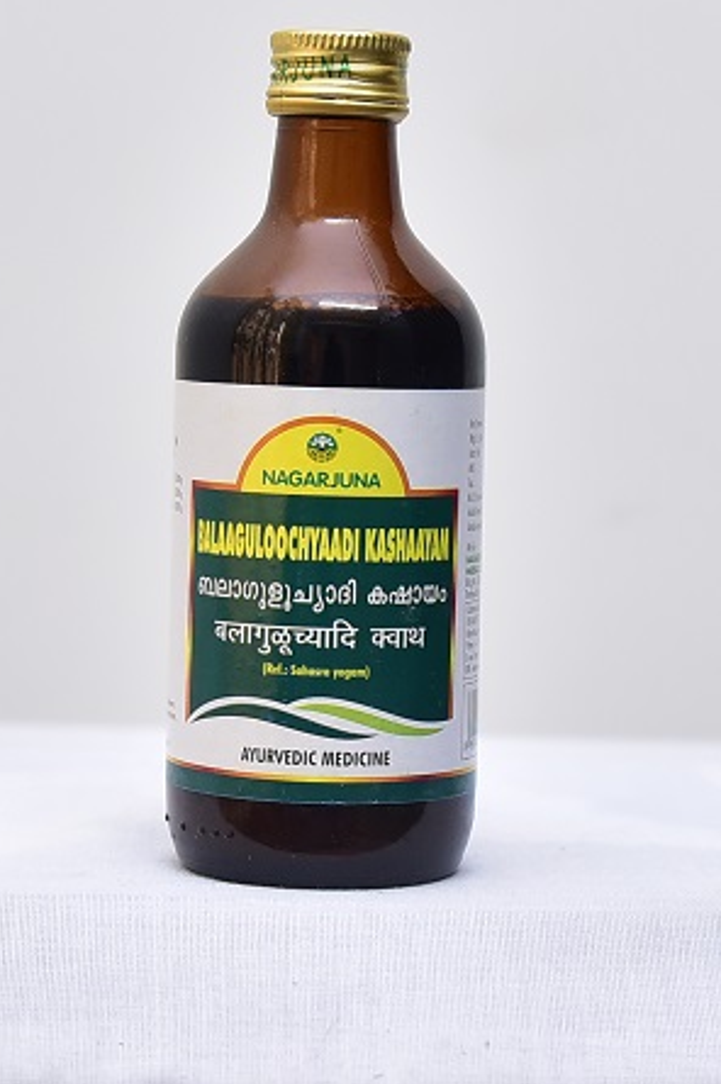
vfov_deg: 38.2
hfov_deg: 26.0
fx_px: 1564
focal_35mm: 52
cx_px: 348
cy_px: 516
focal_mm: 44
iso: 1250
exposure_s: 1/100
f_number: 4
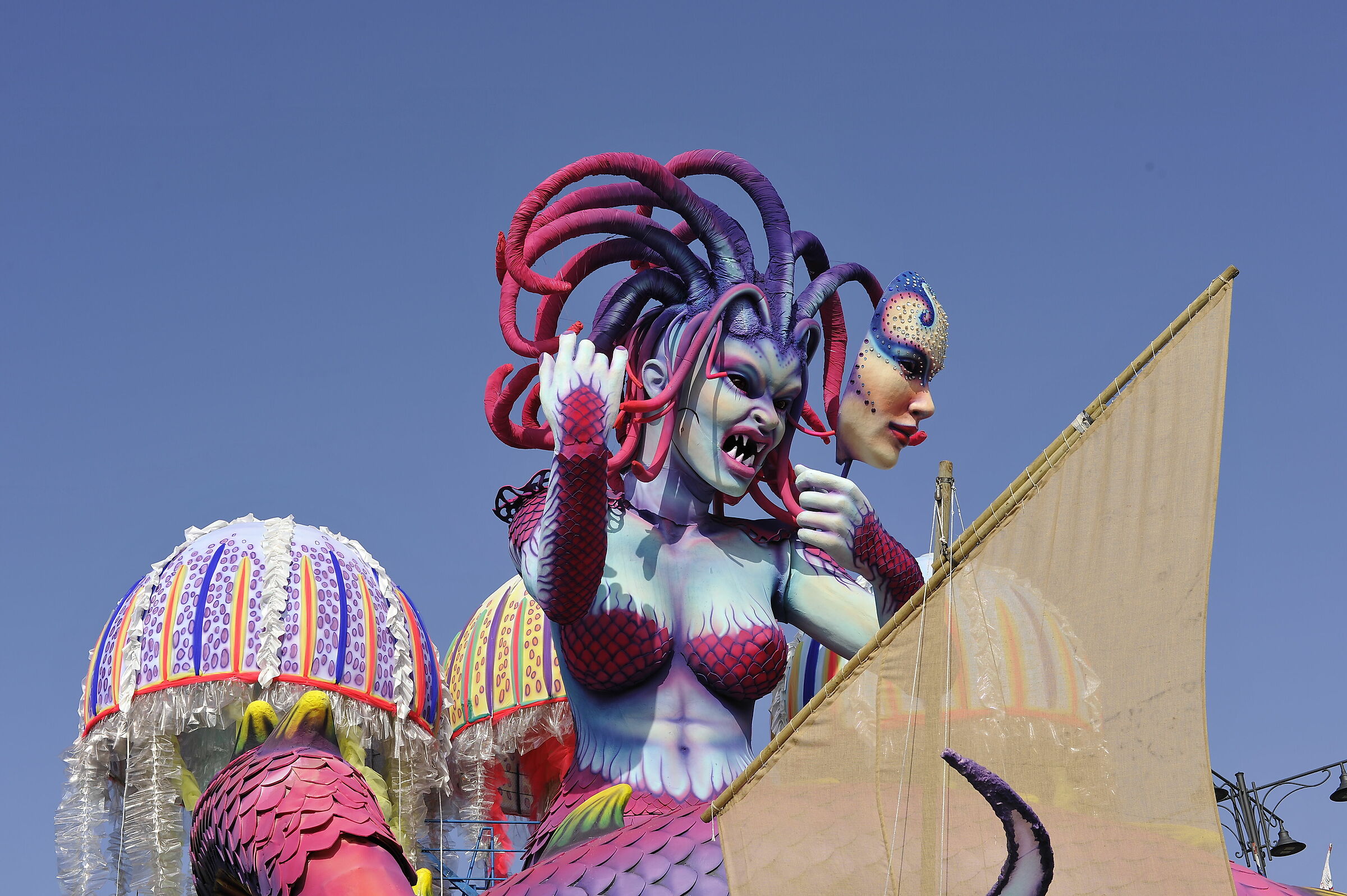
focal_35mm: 50
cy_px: 448
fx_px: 1870
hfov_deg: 39.6
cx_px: 674
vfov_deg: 27.0
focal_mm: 50
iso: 125
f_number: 9
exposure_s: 1/320
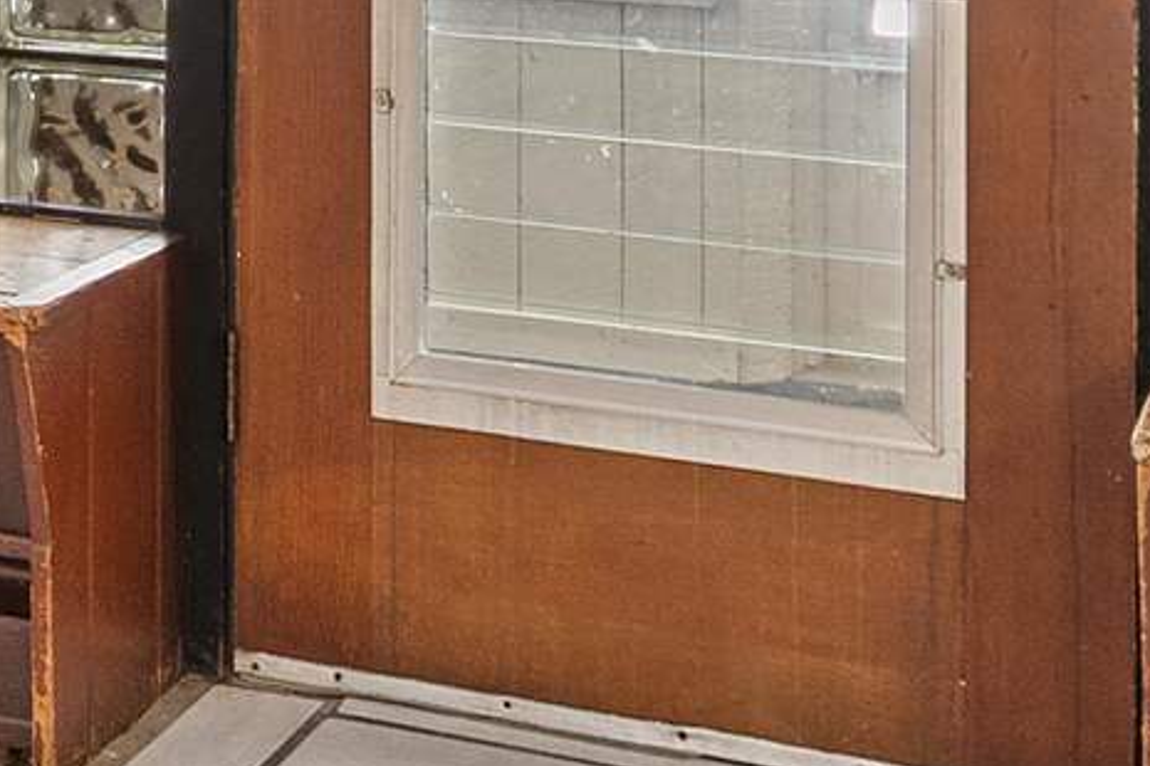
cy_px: -450
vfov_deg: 12.9
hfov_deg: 18.6
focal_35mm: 99
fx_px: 3162
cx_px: -495
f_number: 8
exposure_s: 1/2
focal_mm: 10
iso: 64
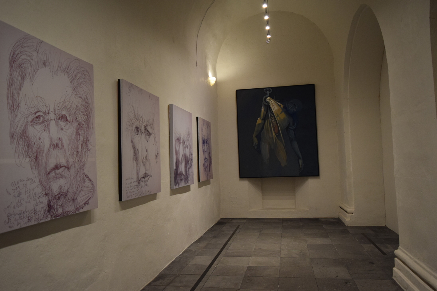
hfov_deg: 67.4
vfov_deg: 48.0
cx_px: 218
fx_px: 328
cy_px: 146
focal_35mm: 27
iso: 1100
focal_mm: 18
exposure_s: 1/60
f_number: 3.5
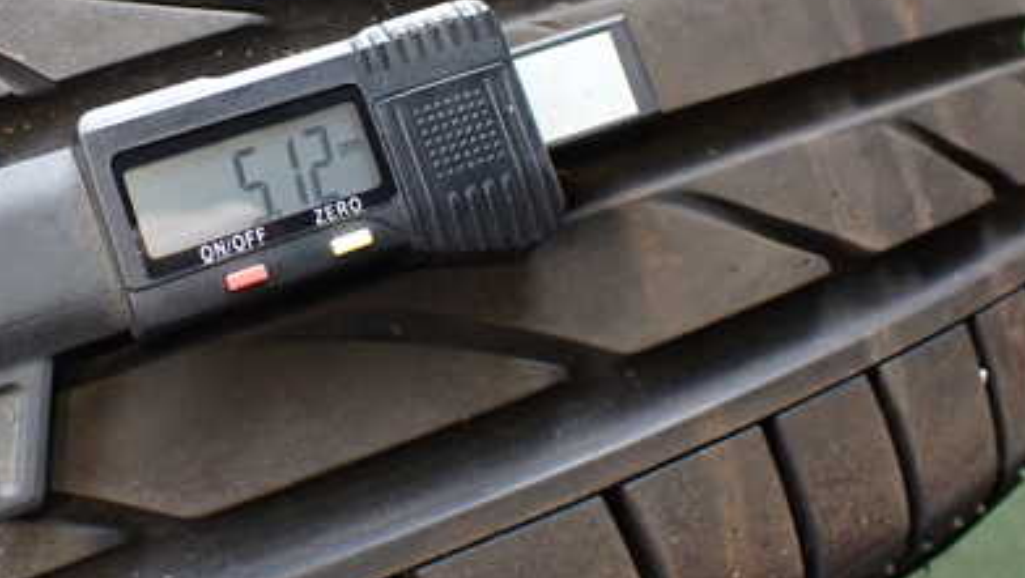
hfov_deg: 40.1
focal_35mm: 50
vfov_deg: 23.7
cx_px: 254
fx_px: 1360
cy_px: 128
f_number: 2.3
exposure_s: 1/125
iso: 250
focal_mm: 5.4
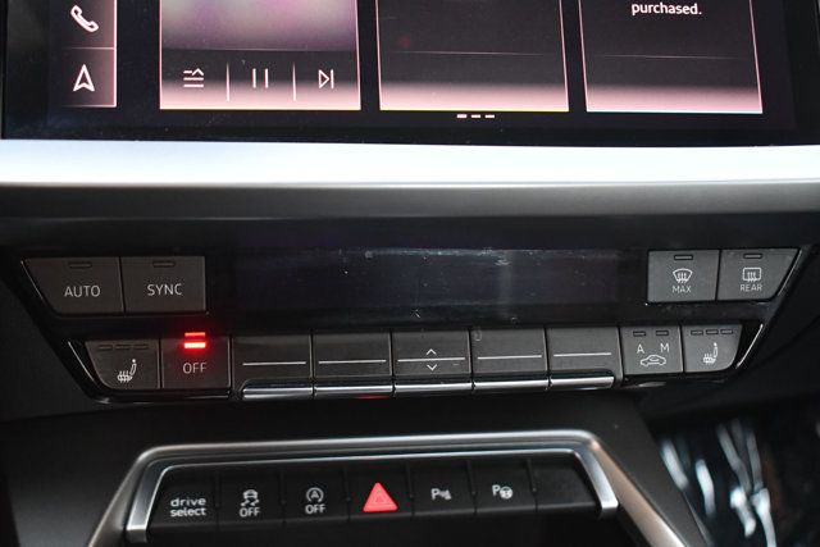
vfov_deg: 28.1
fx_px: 1094
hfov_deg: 41.1
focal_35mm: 48
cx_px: 410
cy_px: 274
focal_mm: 32
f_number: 4.5
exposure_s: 1/125
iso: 3200
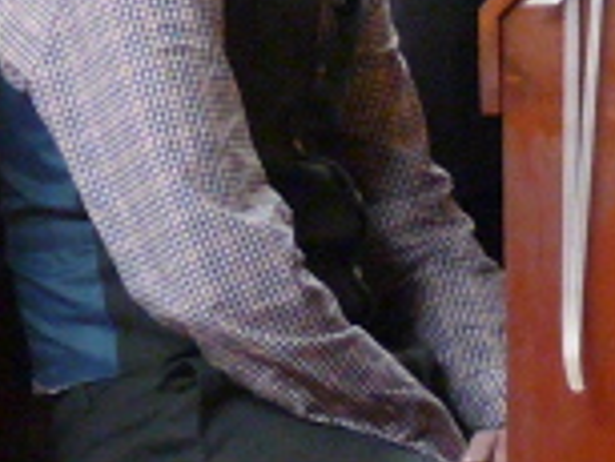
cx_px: 945
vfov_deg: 4.8
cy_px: -193
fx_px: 5512
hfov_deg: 6.3
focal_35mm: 310
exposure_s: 1/25
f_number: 3
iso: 400
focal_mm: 7.4
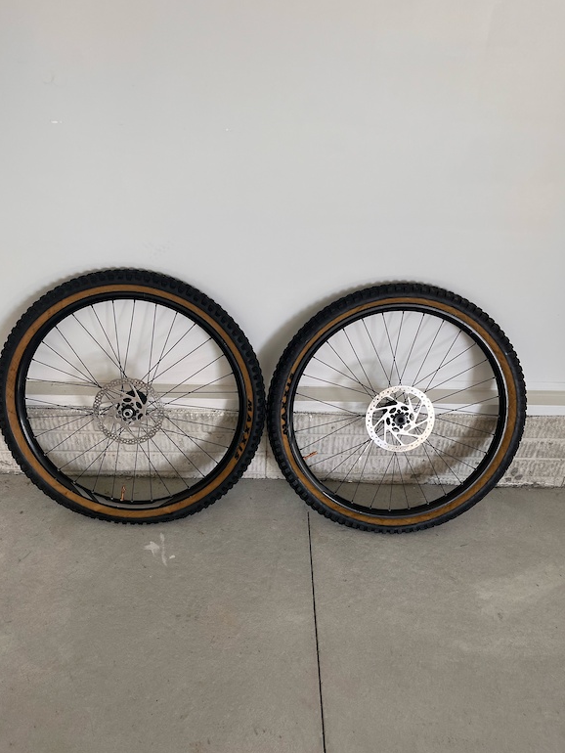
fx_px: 587
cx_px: 274
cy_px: 390
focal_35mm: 27
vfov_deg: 65.3
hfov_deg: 51.4
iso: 50
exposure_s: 1/124
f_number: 1.6
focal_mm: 5.1
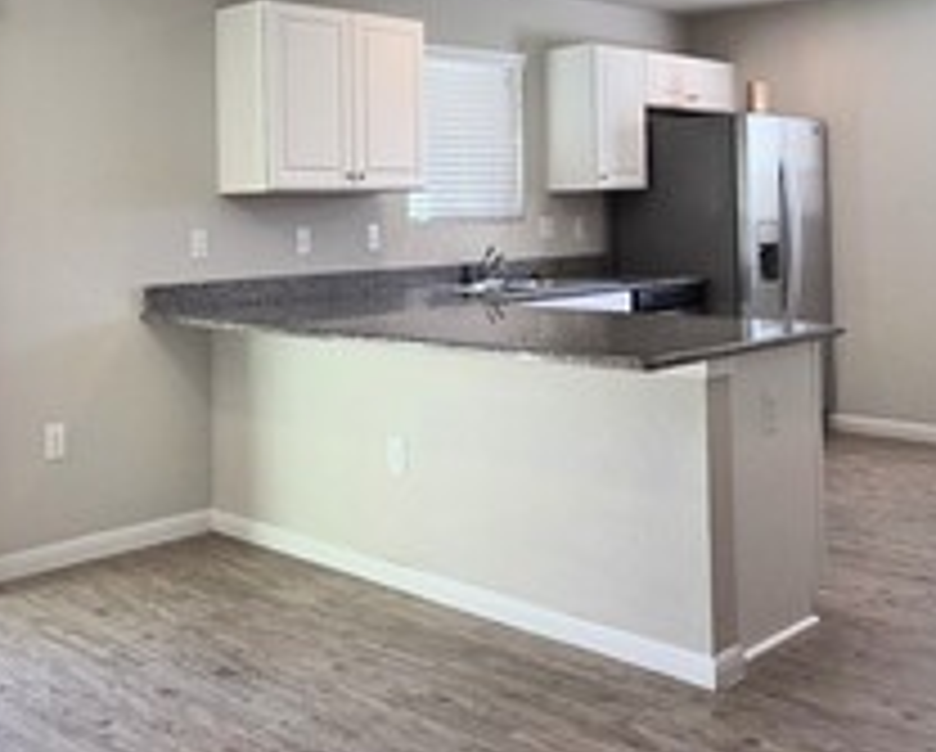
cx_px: 315
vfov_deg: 37.3
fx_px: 1082
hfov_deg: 46.1
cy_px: 180
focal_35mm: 39
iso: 64
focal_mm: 2.2
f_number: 2.2
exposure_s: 1/120
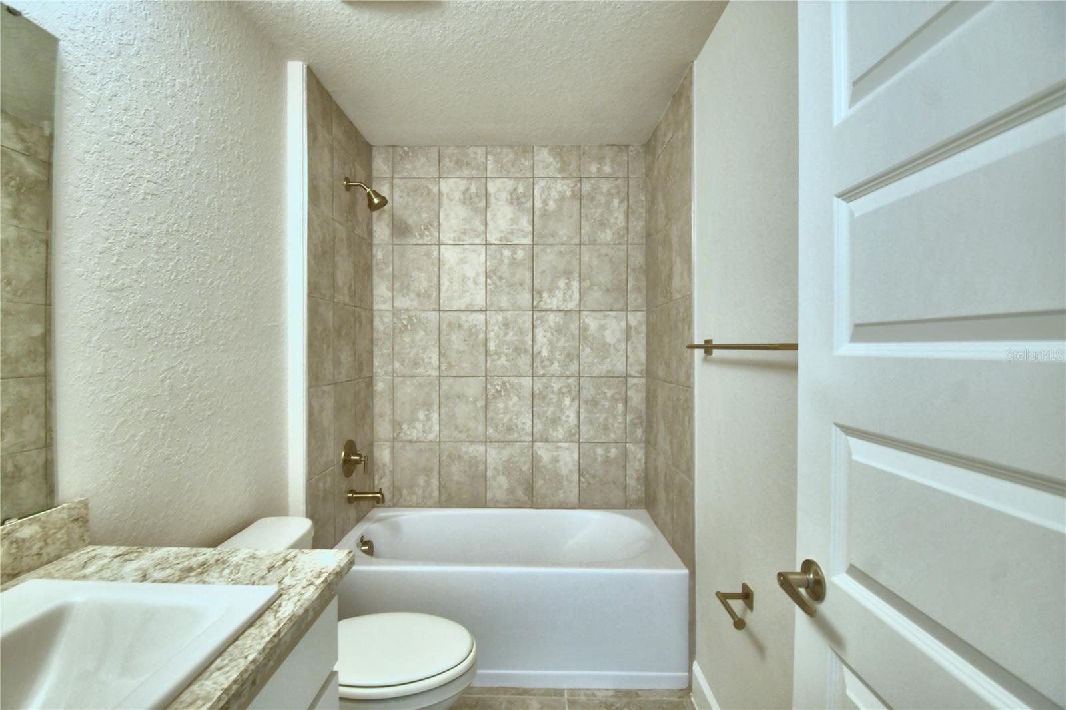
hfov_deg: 100.4
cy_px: 355
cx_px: 533
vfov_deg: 77.3
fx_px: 444
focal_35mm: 15
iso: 400
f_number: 4.5
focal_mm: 10
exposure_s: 1/30
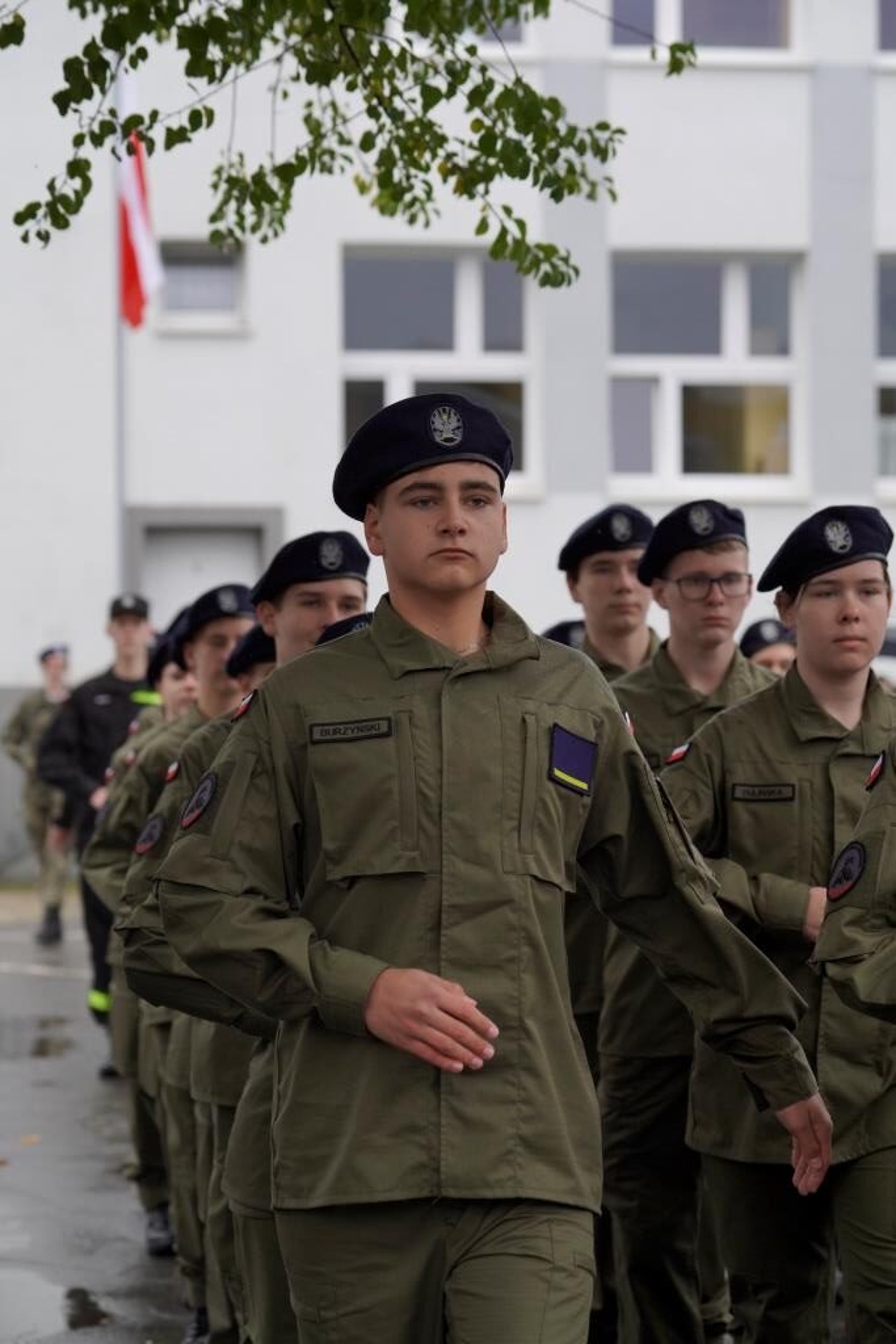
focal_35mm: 110
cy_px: 672
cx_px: 448
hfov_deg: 12.5
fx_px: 4105
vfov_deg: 18.6
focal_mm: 110
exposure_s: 1/1000
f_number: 5.6
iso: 1600
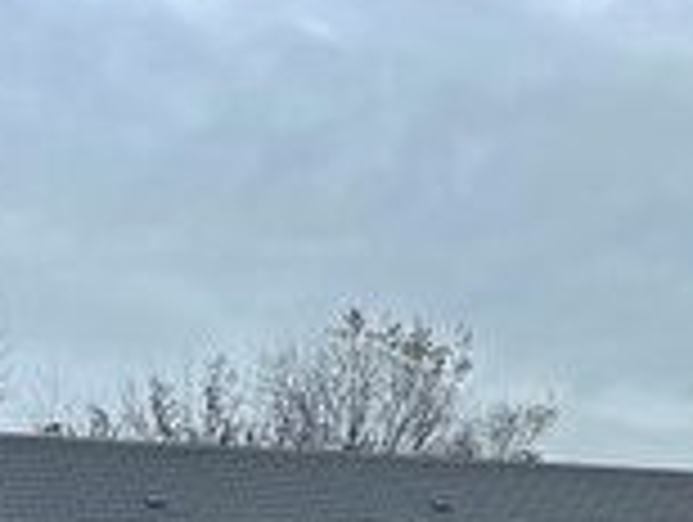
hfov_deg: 15.4
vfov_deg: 12.8
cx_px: 1256
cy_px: 826
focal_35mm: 109
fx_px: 2186
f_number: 1.78
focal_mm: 6.86
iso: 80
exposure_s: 1/2155
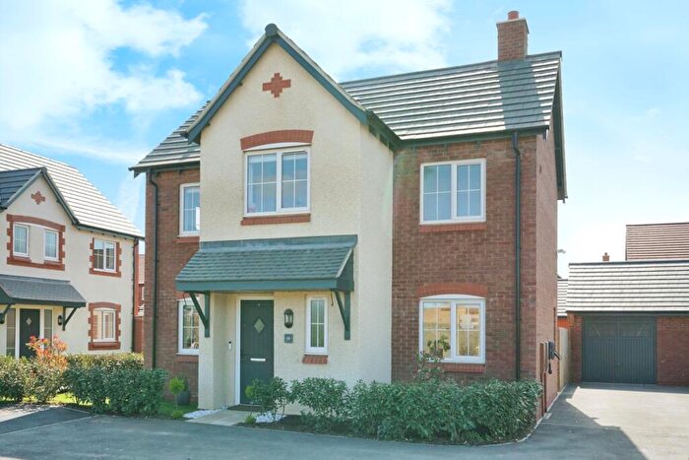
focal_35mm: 33
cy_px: 230
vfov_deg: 40.0
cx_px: 344
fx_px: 632
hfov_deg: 57.2
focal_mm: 33
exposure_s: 1/1000
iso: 1250
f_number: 11
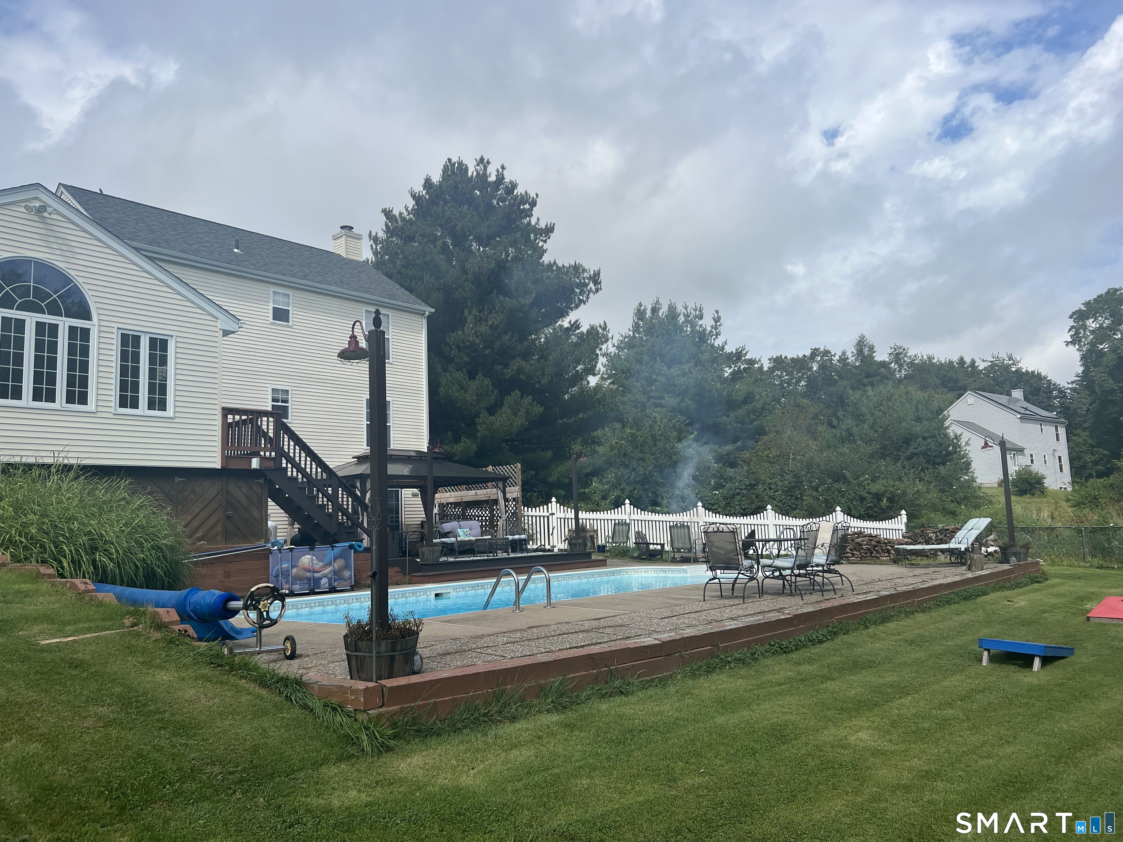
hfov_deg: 67.3
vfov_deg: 53.1
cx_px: 562
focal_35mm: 26
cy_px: 421
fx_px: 843
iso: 50
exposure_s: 1/5587
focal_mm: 5.7
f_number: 1.5
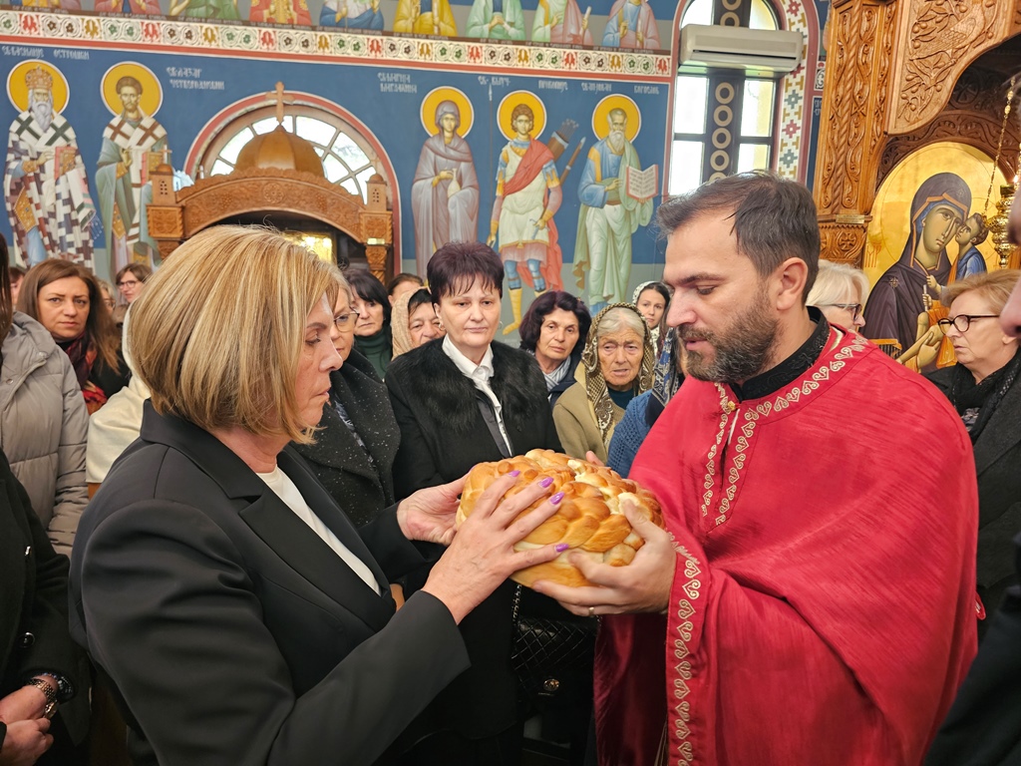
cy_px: 383
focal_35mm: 23
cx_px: 510
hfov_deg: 73.9
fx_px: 678
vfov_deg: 58.9
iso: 500
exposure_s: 1/30
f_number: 1.7
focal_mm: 6.3
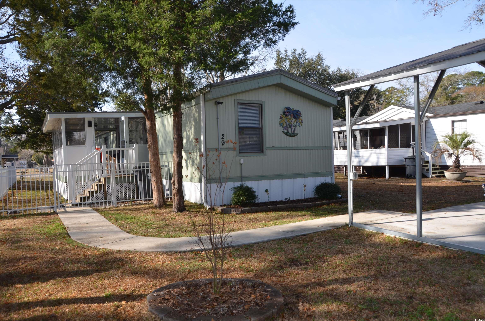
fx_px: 403
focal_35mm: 30
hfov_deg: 62.0
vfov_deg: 43.4
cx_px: 242
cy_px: 160
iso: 100
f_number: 6.3
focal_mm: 20
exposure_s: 1/250
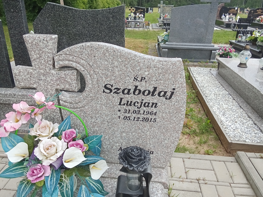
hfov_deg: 65.3
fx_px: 205
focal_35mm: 27
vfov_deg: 51.4
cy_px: 98
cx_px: 132
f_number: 2
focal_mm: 2.79
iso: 200
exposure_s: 1/355
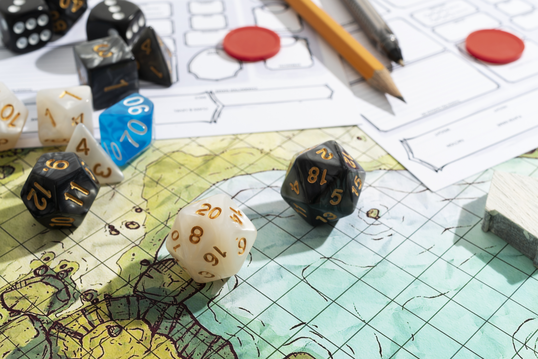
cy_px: 180
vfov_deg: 25.5
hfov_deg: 37.5
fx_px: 792
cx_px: 269
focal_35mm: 53
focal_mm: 35
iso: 125
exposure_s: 1/100
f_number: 10
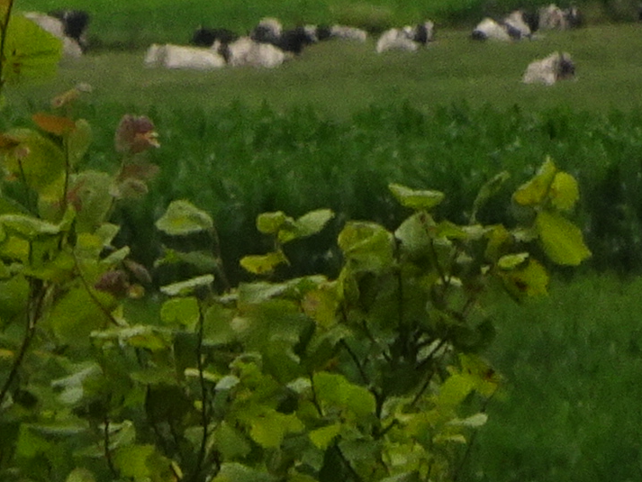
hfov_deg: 0.9
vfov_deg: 0.7
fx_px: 40234
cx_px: 430
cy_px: -343
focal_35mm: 2169
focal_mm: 54.04
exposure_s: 1/400
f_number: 6.3
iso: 80
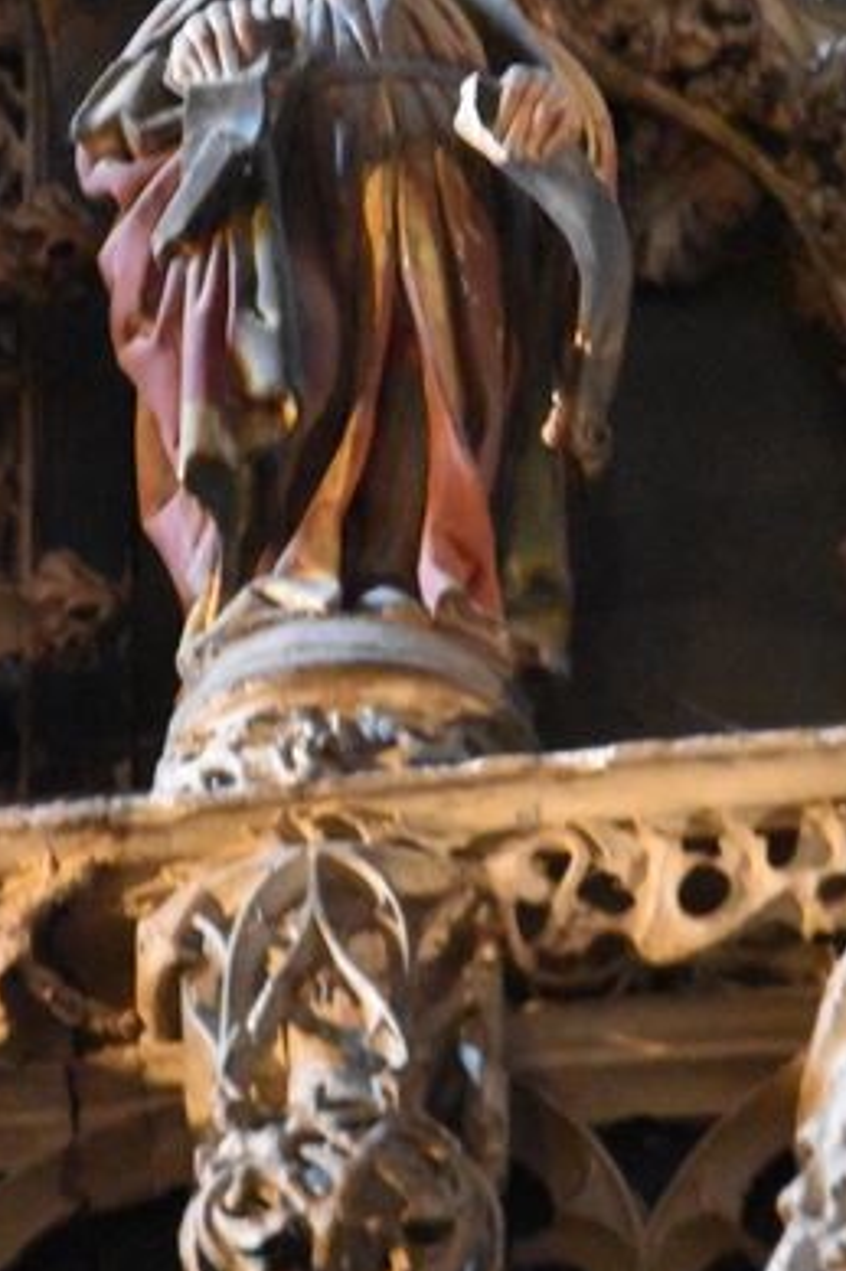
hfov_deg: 3.3
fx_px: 14778
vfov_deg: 4.9
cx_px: 518
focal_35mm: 419
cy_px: 196
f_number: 5.3
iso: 12800
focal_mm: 155
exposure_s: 1/30
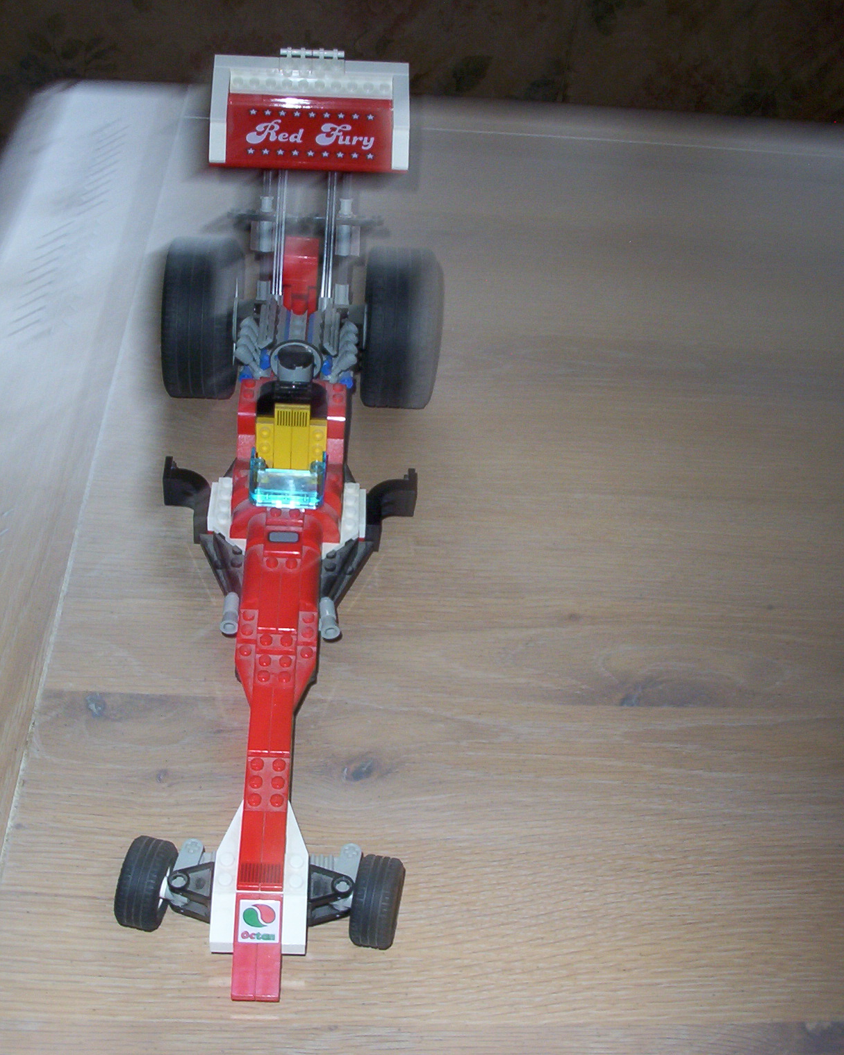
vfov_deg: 44.8
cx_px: 427
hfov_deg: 36.5
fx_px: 1280
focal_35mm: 41
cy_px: 529
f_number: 4.5
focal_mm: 6
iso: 140
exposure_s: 1/30
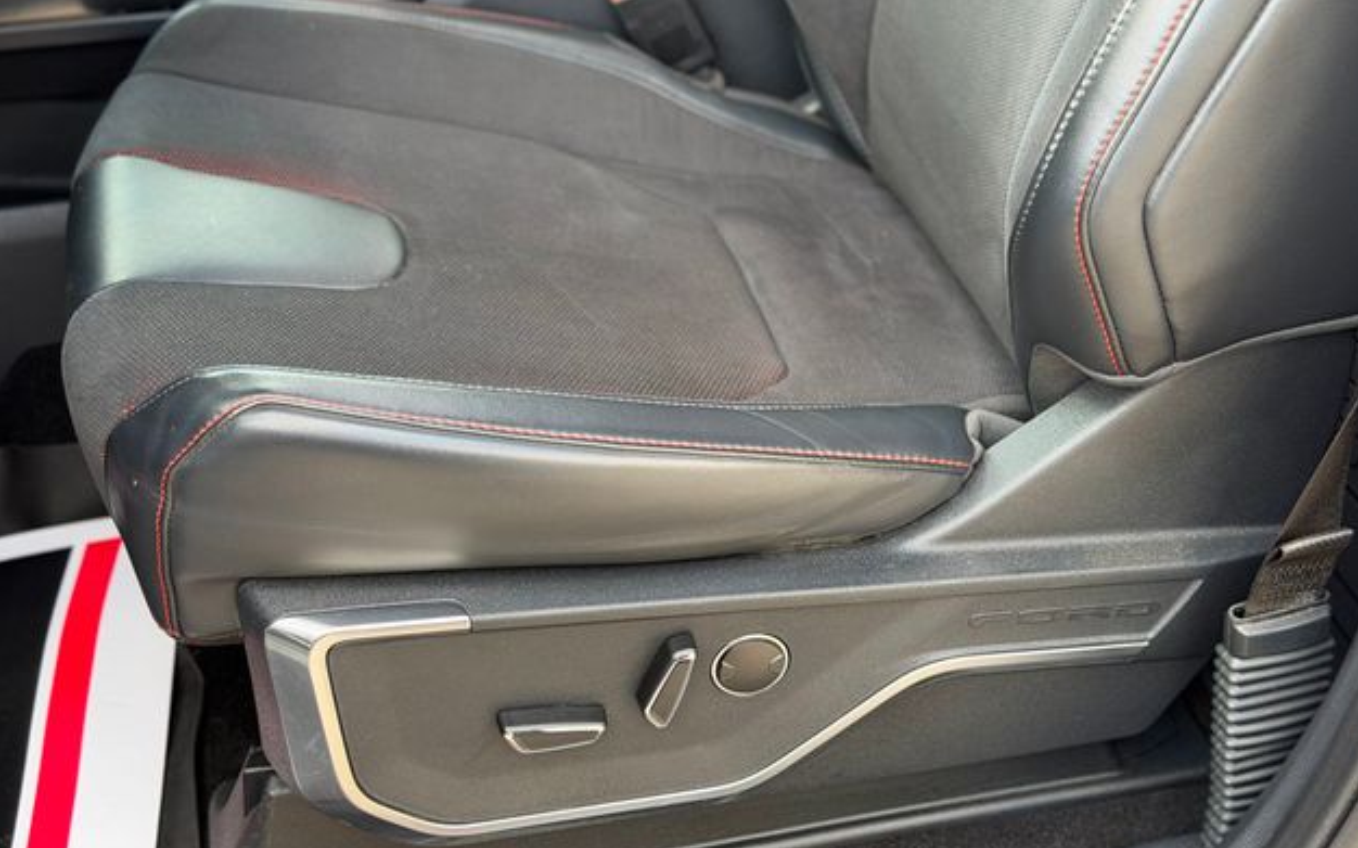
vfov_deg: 24.8
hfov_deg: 38.9
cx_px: 690
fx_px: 1924
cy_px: 377
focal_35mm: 52
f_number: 1.78
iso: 125
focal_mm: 6.76
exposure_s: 1/156
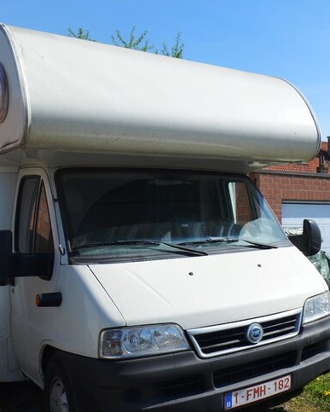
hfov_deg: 30.0
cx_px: 388
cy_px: 218
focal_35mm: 43
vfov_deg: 42.6
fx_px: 528
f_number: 8
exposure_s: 1/250
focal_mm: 11
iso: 100
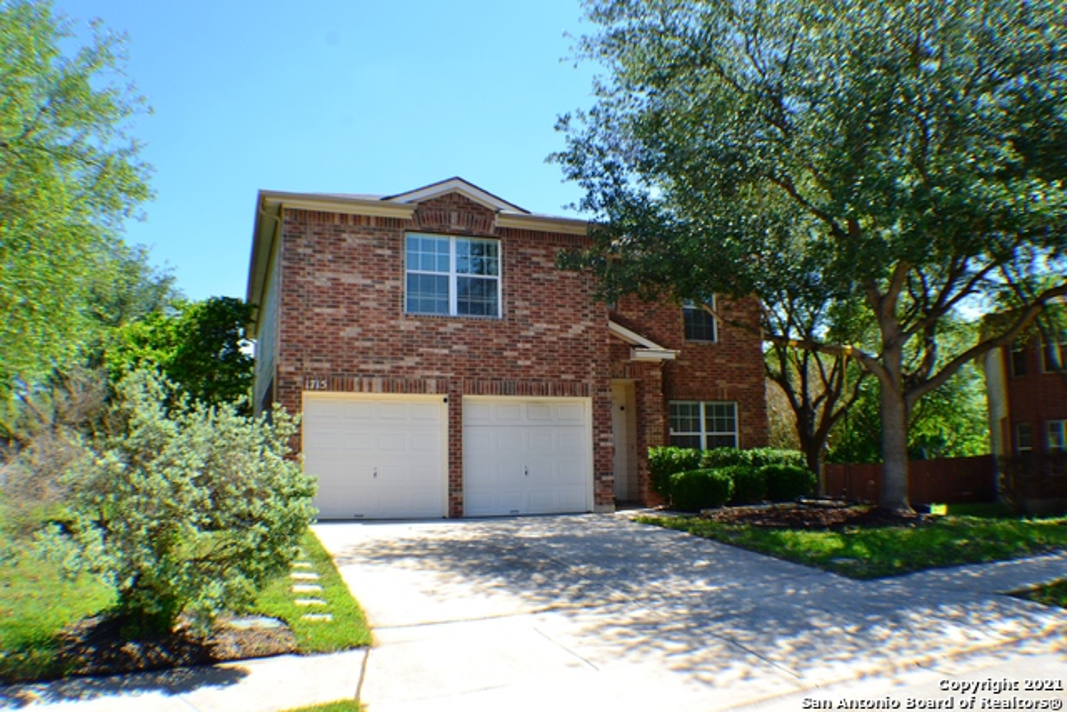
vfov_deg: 40.0
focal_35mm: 33
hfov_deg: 57.2
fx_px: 978
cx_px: 534
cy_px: 356
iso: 400
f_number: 10
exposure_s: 1/320
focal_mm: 22
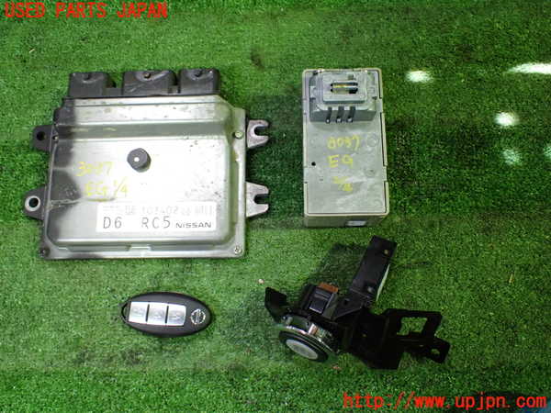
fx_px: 478
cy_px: 206
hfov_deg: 60.0
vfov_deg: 46.8
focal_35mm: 30
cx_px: 276
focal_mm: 5.4
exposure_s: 1/80
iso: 800
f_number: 2.3
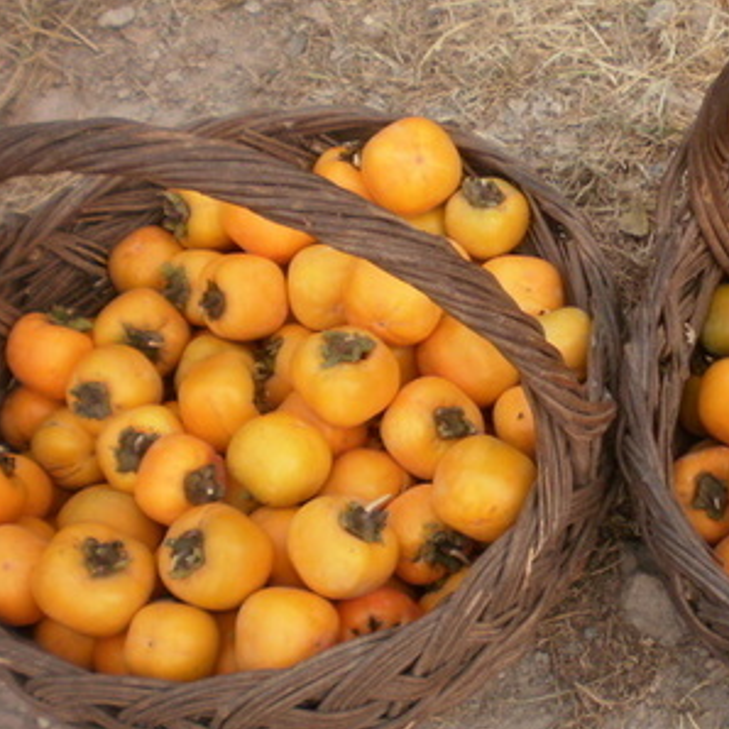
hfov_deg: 26.0
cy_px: 384
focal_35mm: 64
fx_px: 1525
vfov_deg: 26.9
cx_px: 651
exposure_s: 1/500
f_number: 3.1
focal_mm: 6.3
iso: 100
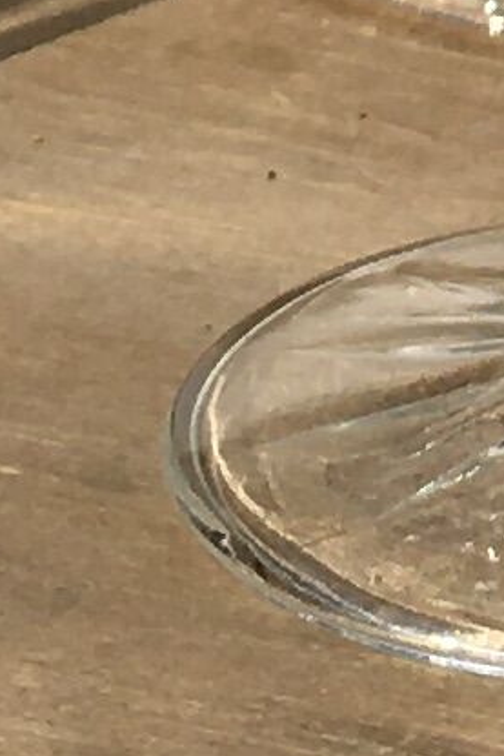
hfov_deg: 4.7
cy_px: -579
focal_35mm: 293
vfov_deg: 6.9
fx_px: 6147
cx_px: 751
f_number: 2.2
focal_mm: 4.15
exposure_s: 1/4049
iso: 25
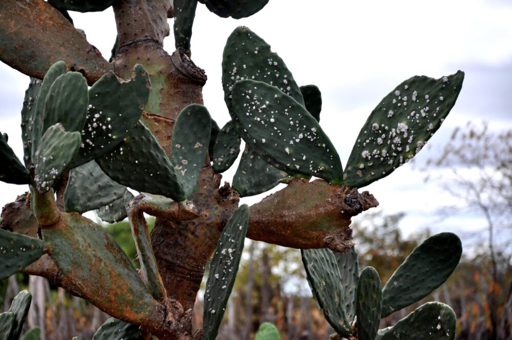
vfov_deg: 8.7
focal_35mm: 158
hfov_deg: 13.1
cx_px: 256
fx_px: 2237
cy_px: 170
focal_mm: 105
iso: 200
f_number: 6.3
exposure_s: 1/640
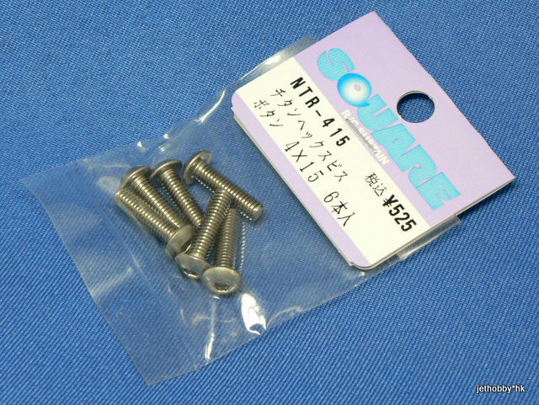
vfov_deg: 19.4
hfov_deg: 25.6
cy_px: 202
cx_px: 270
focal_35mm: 76
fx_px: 1184
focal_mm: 12.6
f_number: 3.2
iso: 100
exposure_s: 1/40
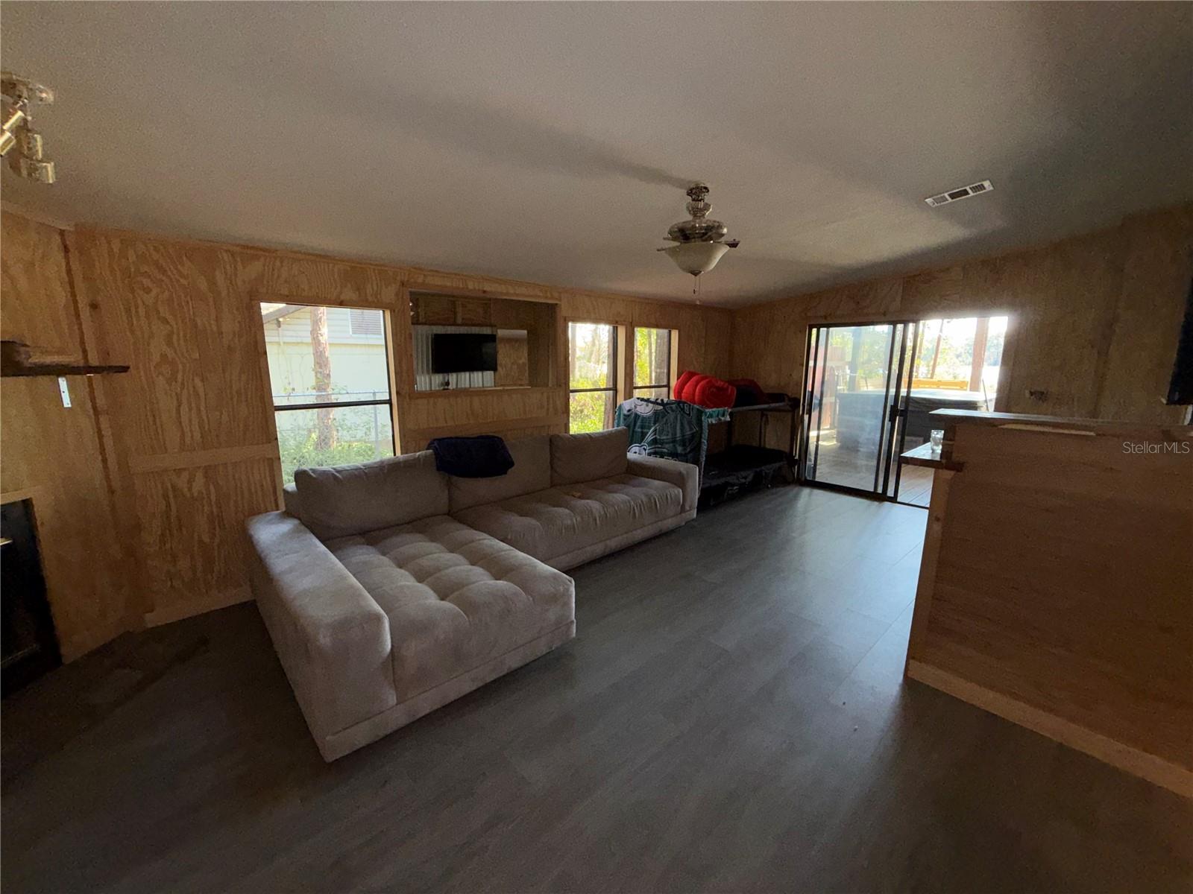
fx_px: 482
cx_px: 596
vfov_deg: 85.7
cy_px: 447
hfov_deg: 102.1
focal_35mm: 14
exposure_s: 1/122
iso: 80
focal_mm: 2.22
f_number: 2.2
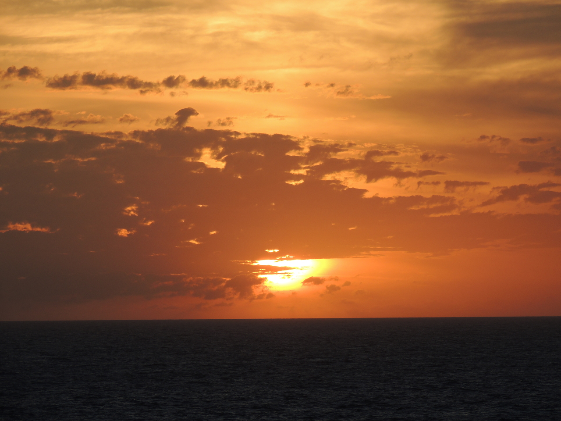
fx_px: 4457
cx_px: 280
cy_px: 210
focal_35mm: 275
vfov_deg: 5.4
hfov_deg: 7.2
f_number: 4.7
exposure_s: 1/640
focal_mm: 49
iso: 100
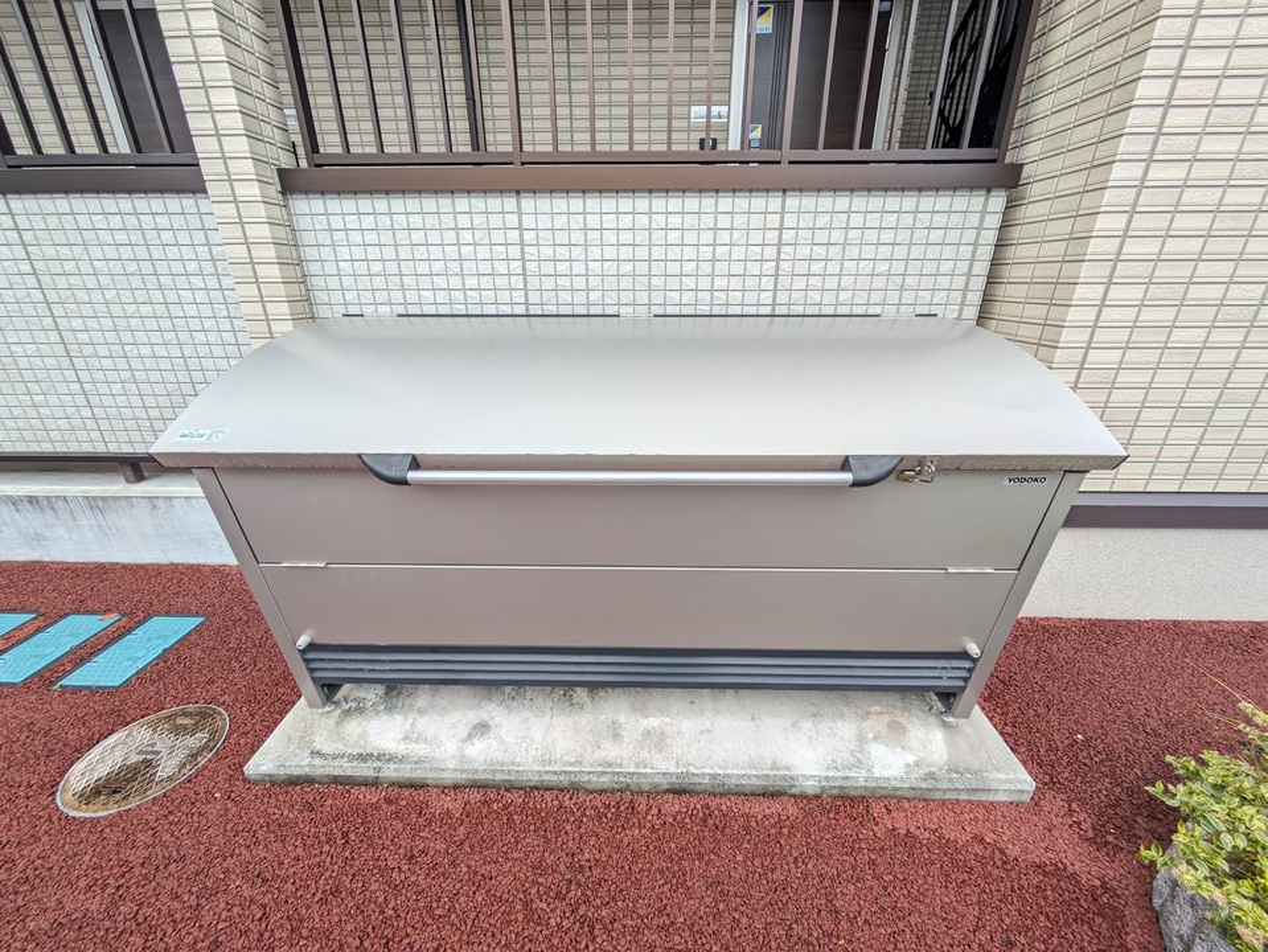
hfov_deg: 102.0
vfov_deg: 85.7
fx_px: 513
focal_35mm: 14
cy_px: 476
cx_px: 634
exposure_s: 1/816
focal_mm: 1.83
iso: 50
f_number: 2.2
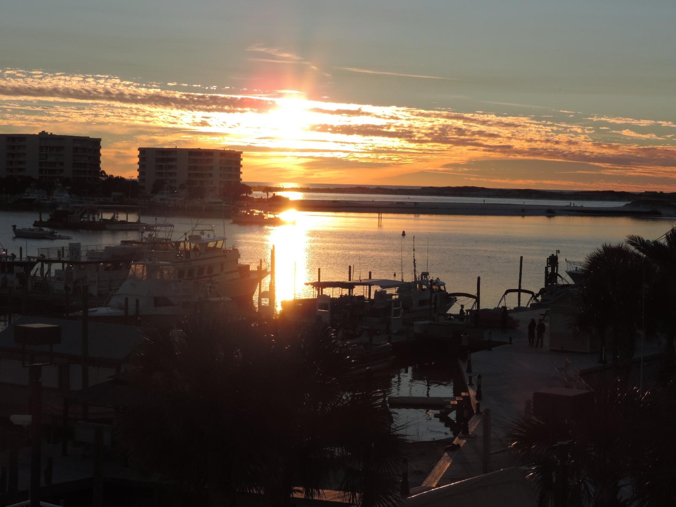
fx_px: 1465
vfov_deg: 19.6
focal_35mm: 75
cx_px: 338
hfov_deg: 26.0
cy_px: 254
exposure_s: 1/2000
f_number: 3.9
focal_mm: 13.3
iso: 200
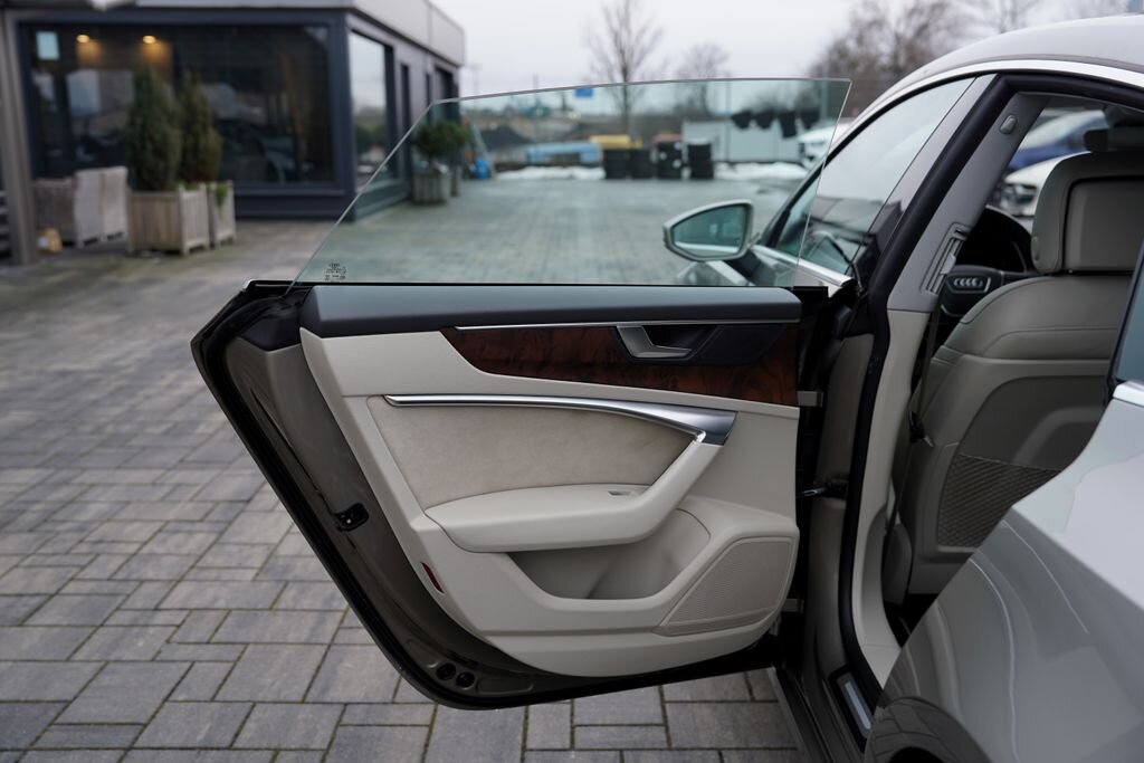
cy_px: 382
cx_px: 572
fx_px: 1144
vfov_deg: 36.9
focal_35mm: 36
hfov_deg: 53.1
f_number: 4
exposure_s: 1/80
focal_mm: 36
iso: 100
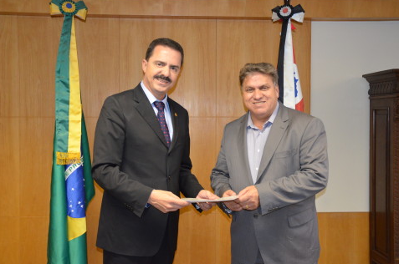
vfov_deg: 30.4
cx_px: 201
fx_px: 487
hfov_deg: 44.6
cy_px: 127
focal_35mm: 44
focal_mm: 28
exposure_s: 1/60
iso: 2500
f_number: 4
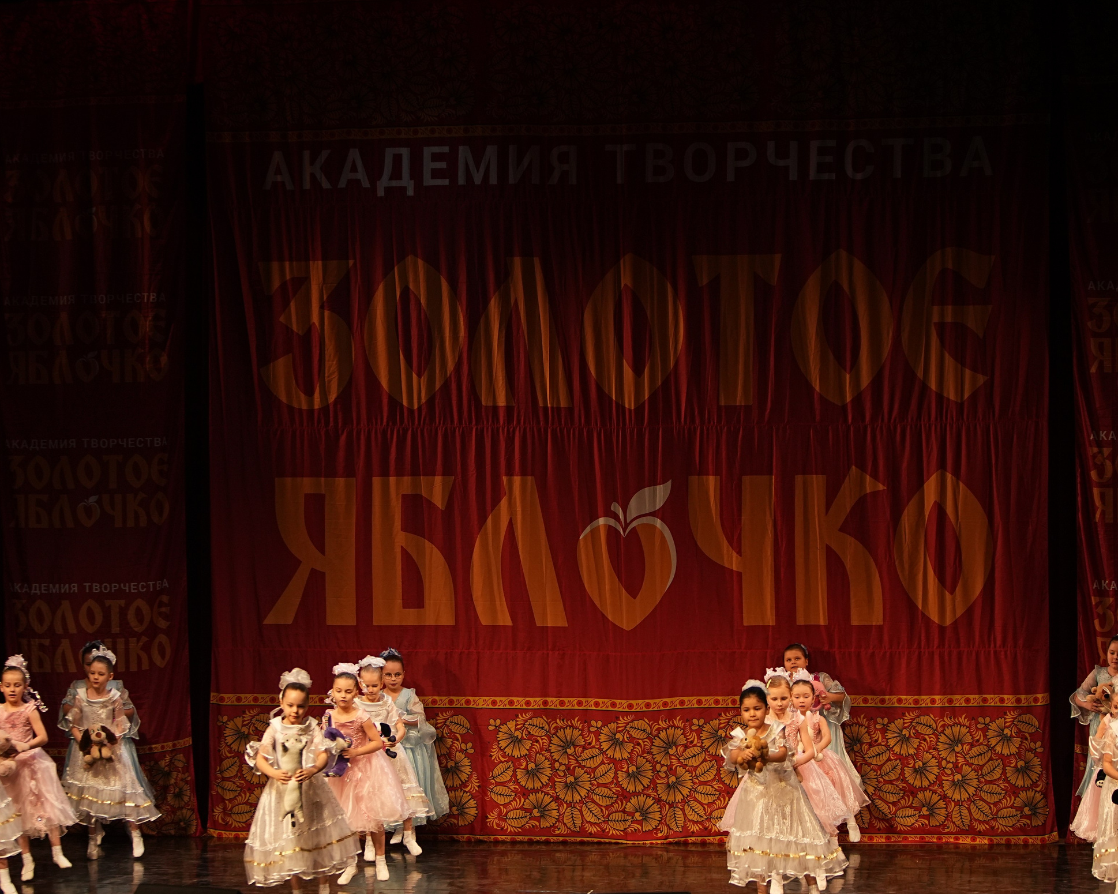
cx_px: 578
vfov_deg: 16.5
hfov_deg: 20.6
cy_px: 492
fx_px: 3077
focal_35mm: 93
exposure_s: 1/400
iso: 1250
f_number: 2.8
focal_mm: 75
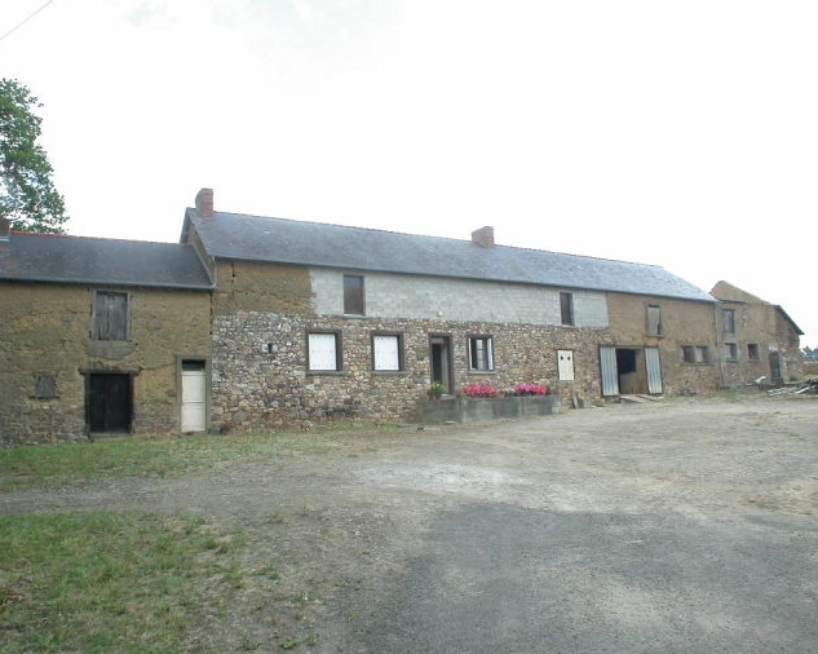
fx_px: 968
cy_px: 330
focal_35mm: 40
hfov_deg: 45.8
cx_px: 381
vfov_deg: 37.3
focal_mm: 7.85
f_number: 5.3
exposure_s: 1/201
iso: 100
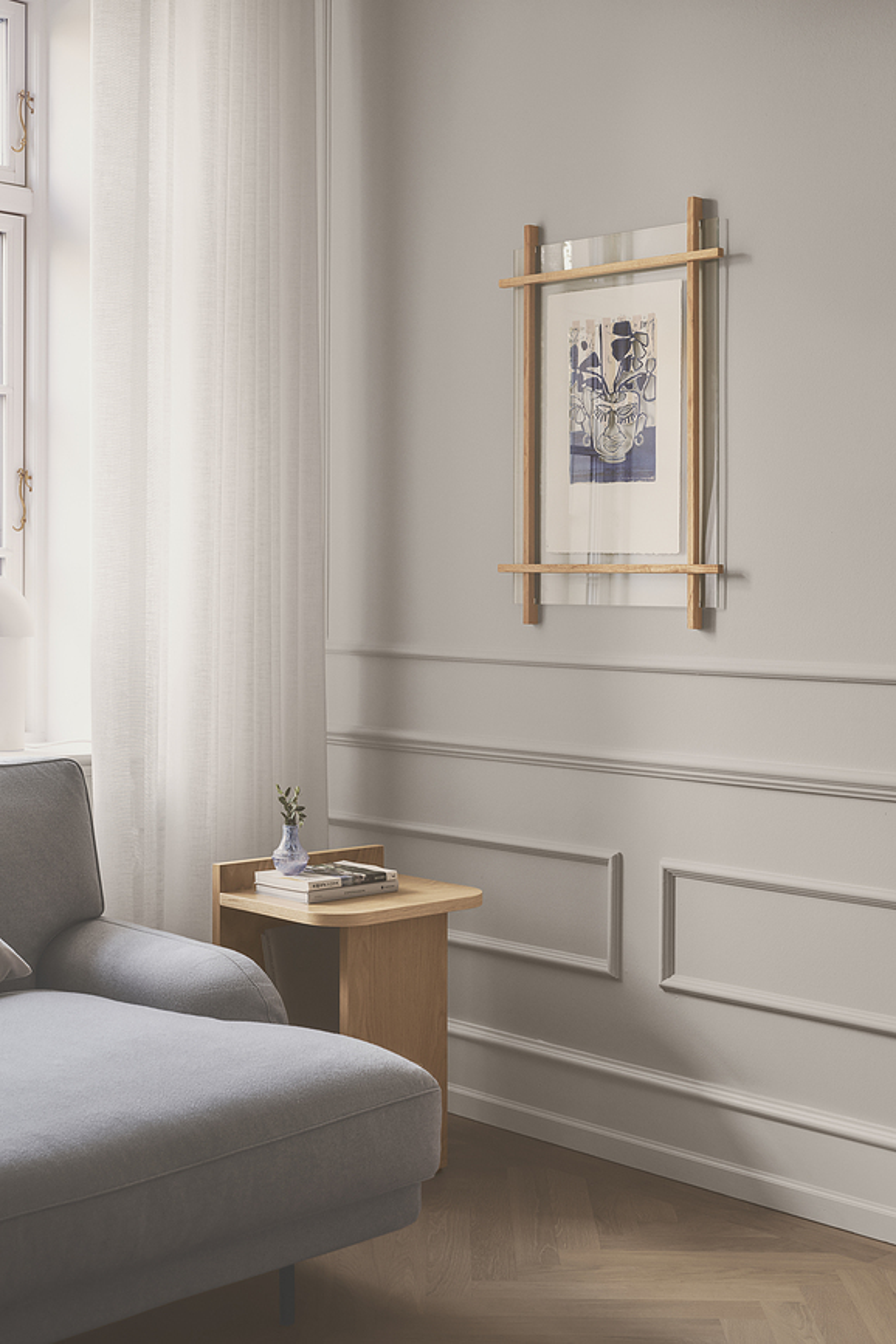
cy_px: 672
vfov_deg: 39.6
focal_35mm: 50
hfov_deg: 27.0
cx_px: 448
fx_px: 1867
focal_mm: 50
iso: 100
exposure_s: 1/1.59
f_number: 9
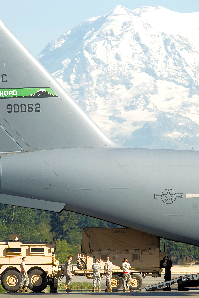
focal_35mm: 451
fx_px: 3739
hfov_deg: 3.0
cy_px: 149
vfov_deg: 4.6
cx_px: 133
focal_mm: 300
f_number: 8
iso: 100
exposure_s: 1/320
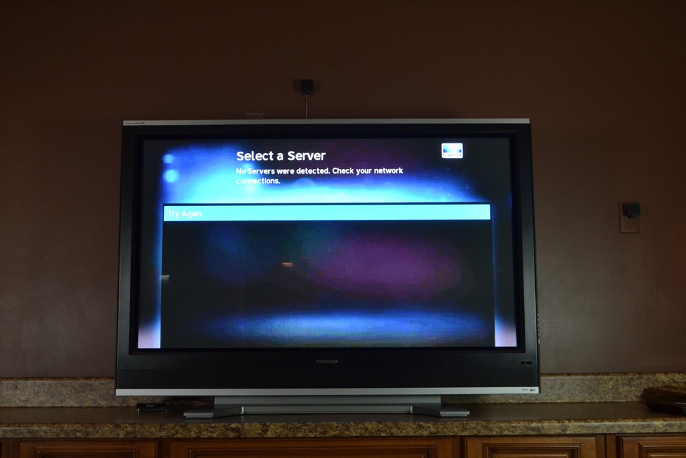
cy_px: 229
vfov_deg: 31.9
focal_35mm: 42
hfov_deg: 46.4
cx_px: 343
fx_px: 800
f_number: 4.5
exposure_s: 1/60
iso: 1100
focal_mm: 28
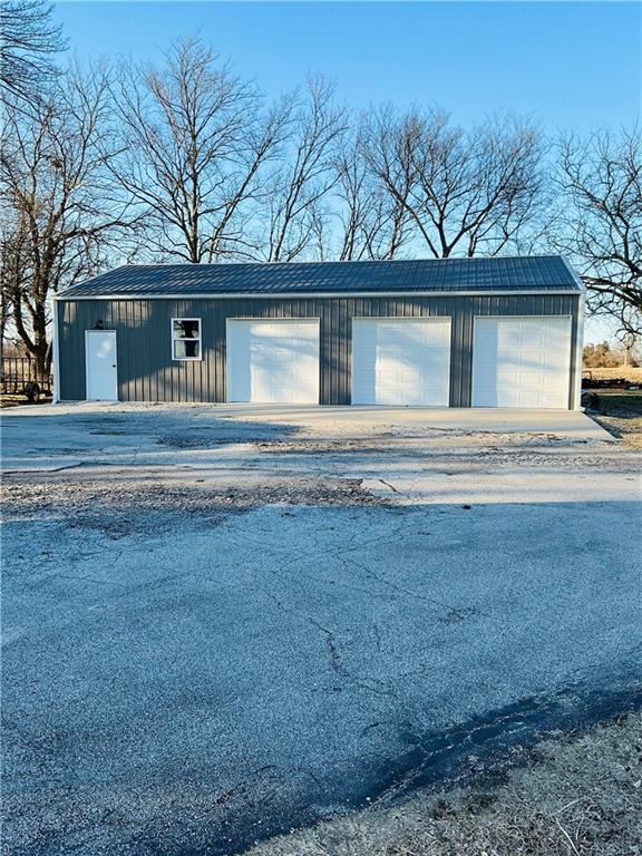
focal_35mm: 28
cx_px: 321
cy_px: 428
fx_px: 692
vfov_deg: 63.4
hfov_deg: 49.7
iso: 25
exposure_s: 1/620
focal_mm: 3
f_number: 1.8
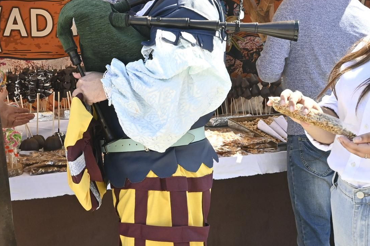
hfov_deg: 27.4
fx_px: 748
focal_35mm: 73
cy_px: 33
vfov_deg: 18.5
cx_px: 96
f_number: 6.3
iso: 500
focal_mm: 20.5
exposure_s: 1/400
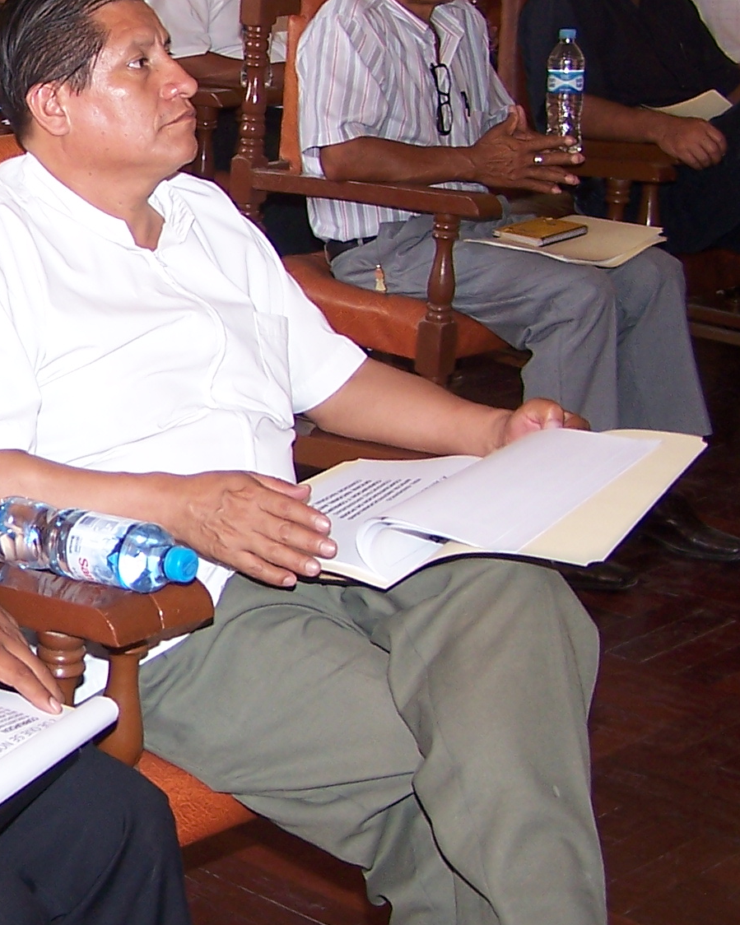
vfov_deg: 22.5
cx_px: -213
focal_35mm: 85
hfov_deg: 17.0
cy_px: 421
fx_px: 2327
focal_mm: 6.3
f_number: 2.8
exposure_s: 1/30
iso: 80
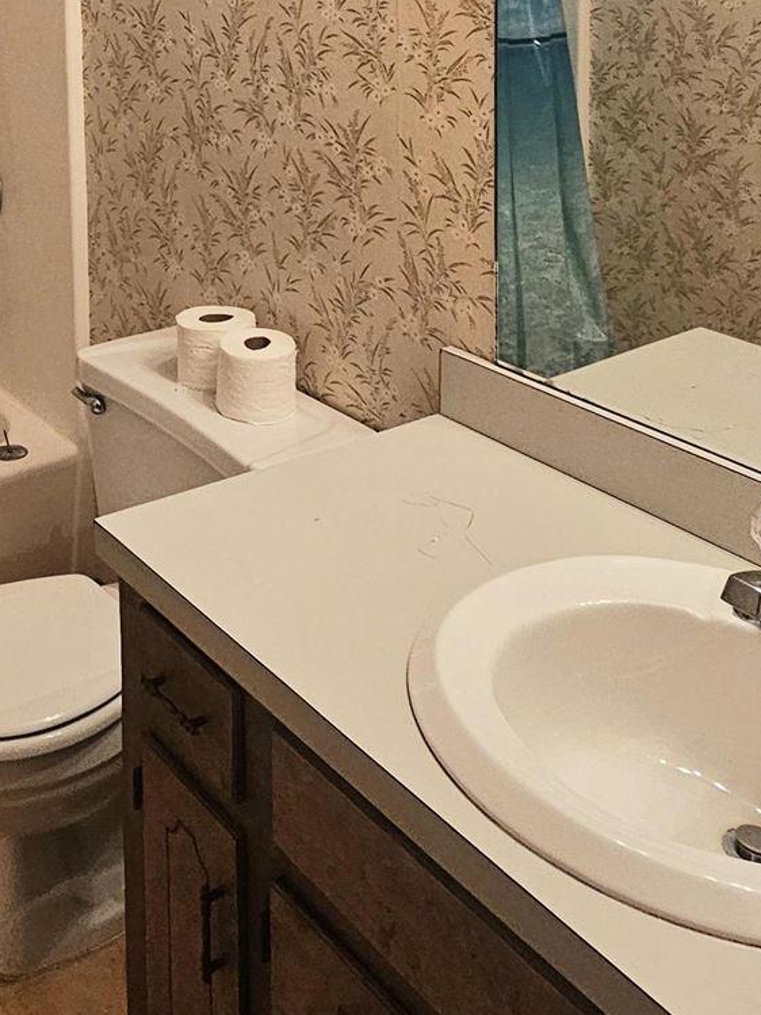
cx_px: 88
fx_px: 1172
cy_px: -12
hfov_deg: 34.2
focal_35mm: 40
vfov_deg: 40.6
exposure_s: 1/60.2
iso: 250
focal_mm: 2.2
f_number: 2.2
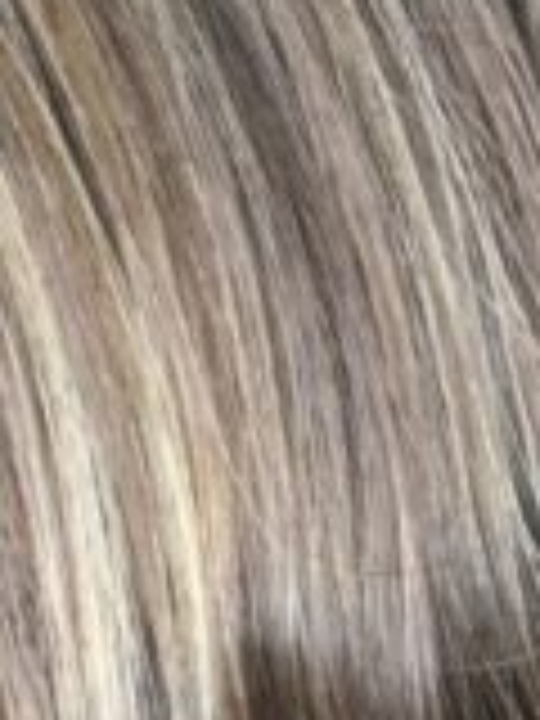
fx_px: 4118
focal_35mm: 198
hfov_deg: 7.5
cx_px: 428
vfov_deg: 9.7
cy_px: 1130
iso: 32
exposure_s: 1/50
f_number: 2.4
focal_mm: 3.3
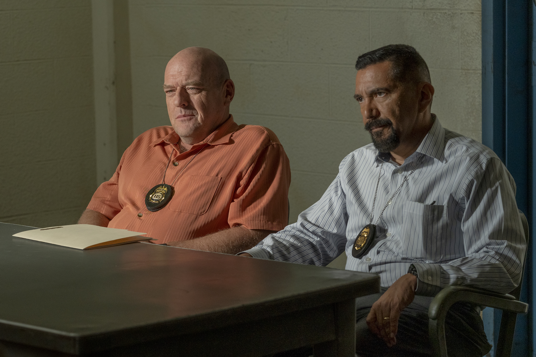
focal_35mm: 111
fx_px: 1652
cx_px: 268
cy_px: 178
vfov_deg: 12.3
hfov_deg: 18.4
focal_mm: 111
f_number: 5.6
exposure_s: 1/160
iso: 1600
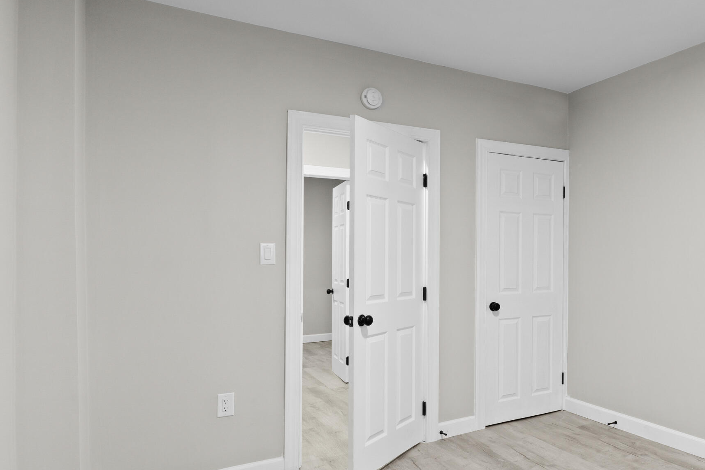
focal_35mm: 29
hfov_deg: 58.6
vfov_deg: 45.1
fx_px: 565
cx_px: 570
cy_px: 255
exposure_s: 1.3
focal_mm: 11
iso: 250
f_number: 8
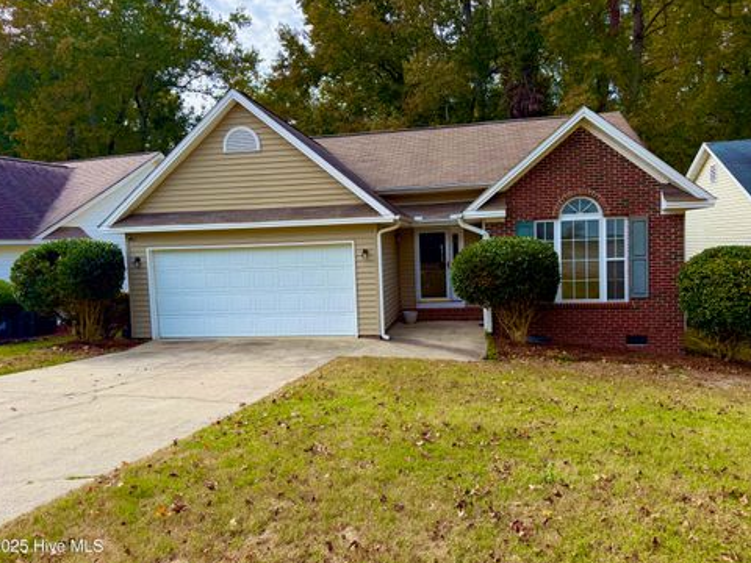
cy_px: 279
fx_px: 542
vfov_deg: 54.9
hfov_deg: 69.4
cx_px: 369
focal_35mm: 25
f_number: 1.78
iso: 100
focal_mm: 6.76
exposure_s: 1/1464
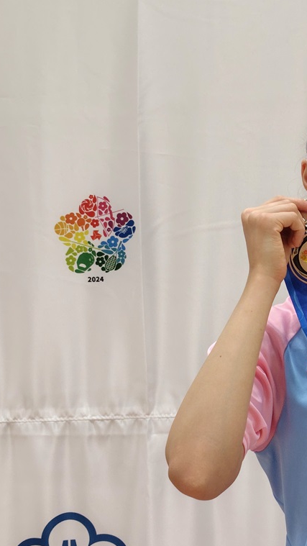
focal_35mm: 44
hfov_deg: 23.8
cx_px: 402
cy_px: 290
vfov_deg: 46.4
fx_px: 637
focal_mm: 5.6
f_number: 1.9
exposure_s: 1/120
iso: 279
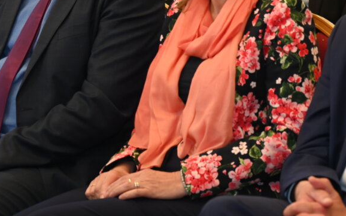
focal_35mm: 139
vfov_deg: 9.4
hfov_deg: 15.0
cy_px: 22
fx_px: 1310
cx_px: 261
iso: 2500
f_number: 6.3
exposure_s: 1/80
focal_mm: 77
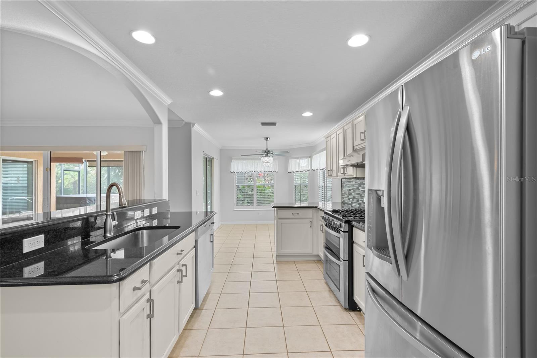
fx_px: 224
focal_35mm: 15
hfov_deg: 100.4
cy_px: 179
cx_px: 268
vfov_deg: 77.3
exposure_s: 1/6
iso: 250
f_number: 9
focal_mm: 10
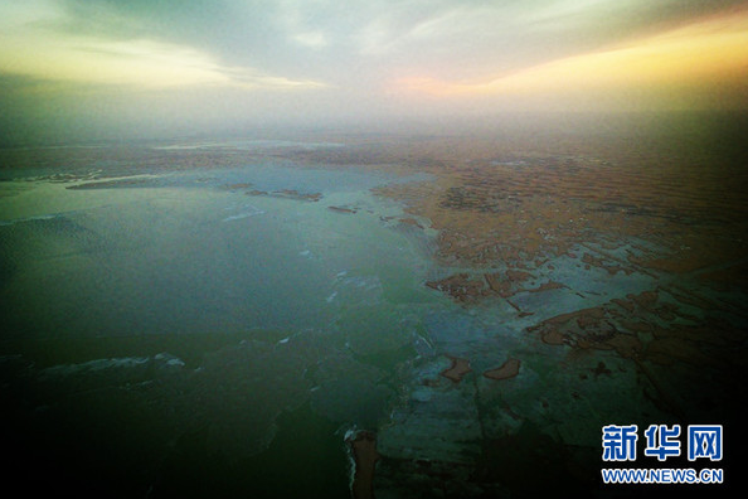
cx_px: 373
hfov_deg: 81.2
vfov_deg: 59.3
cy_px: 219
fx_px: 436
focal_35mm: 21
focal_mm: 3.61
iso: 186
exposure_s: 1/30
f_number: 2.8
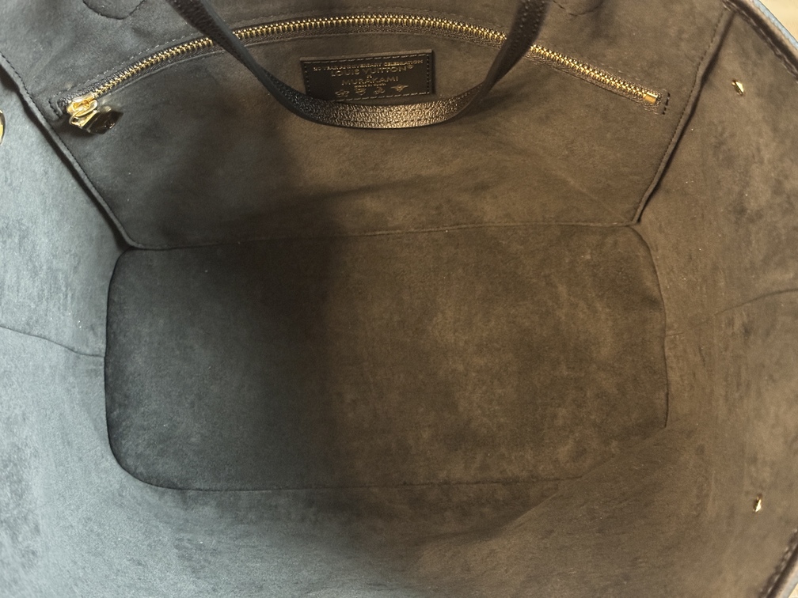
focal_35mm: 48
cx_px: 399
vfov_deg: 30.3
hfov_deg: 39.7
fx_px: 1107
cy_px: 299
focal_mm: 6.76
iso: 500
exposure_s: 1/25
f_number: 1.78
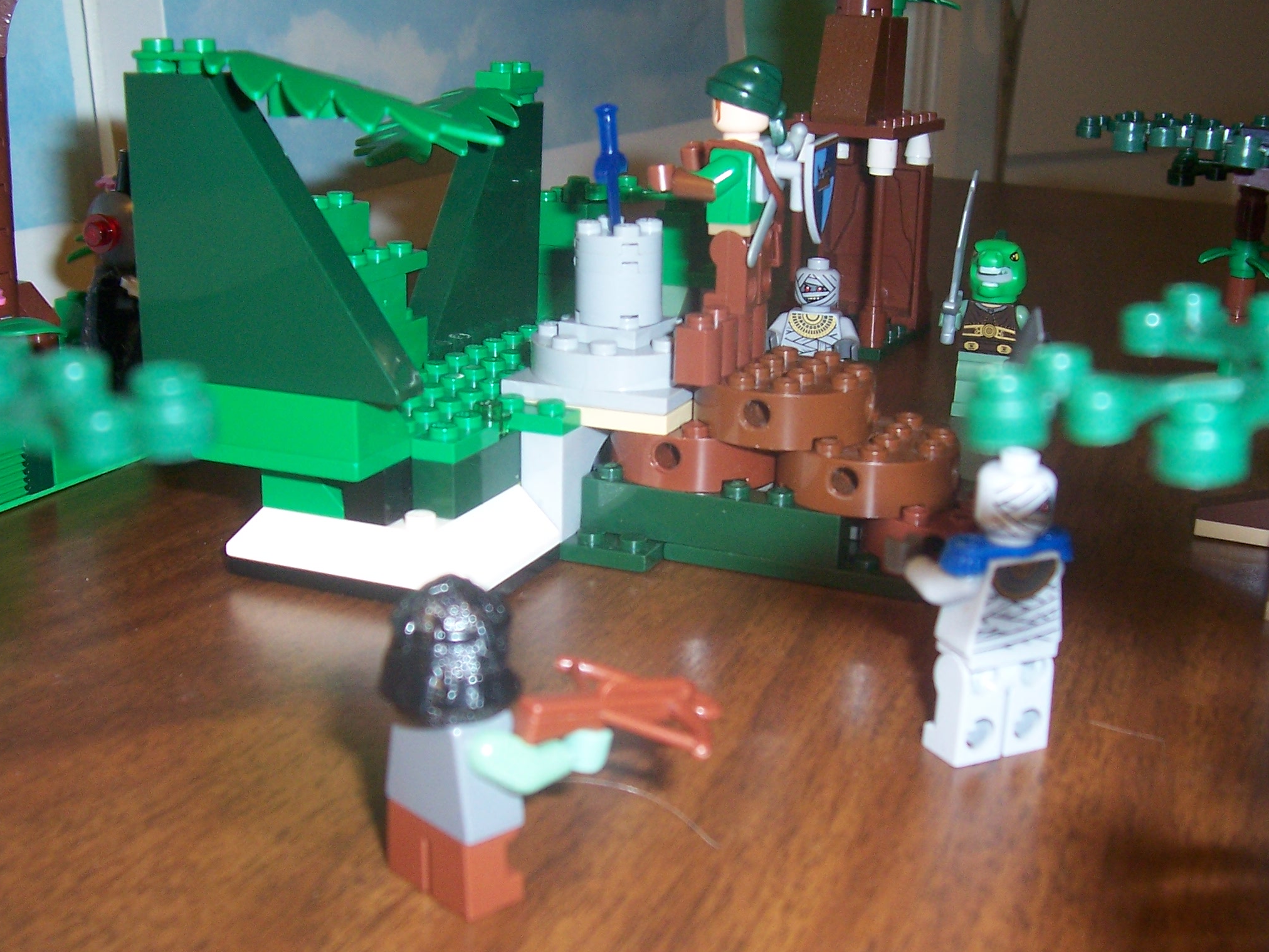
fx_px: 1576
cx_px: 705
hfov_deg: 43.8
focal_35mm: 43
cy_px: 502
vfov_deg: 33.6
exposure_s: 1/60
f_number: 2.7
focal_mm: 5.6
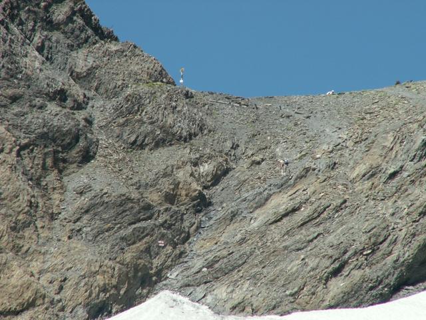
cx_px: 213
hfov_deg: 4.8
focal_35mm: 411
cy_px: 160
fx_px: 5058
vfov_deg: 3.6
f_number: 7.1
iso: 50
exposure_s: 1/200
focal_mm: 68.17
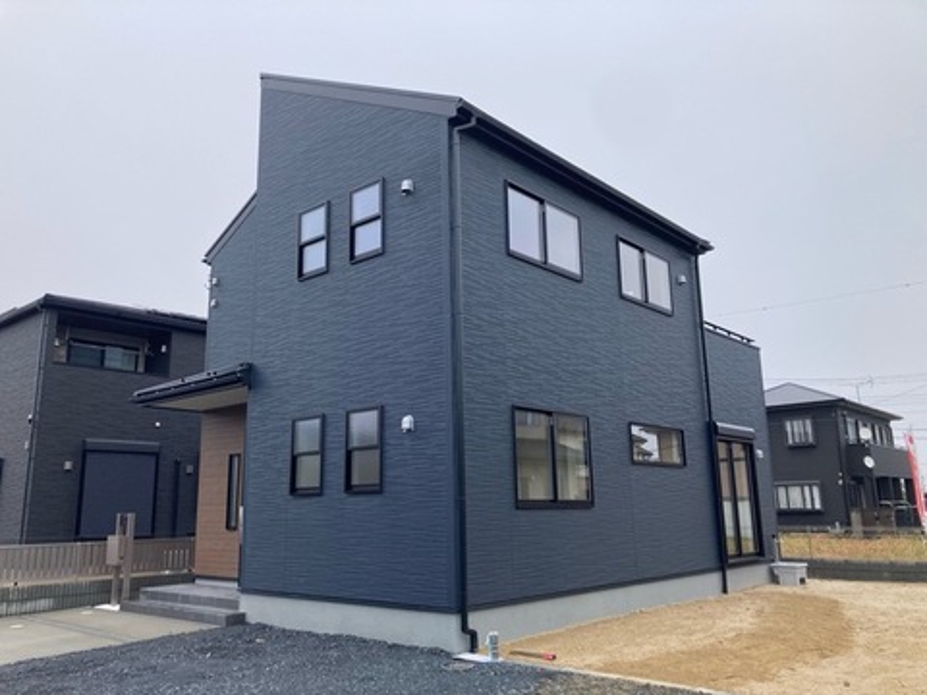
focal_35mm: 28
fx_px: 750
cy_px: 348
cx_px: 464
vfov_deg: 49.7
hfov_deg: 63.4
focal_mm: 3.99
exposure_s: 1/750
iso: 20
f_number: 1.8
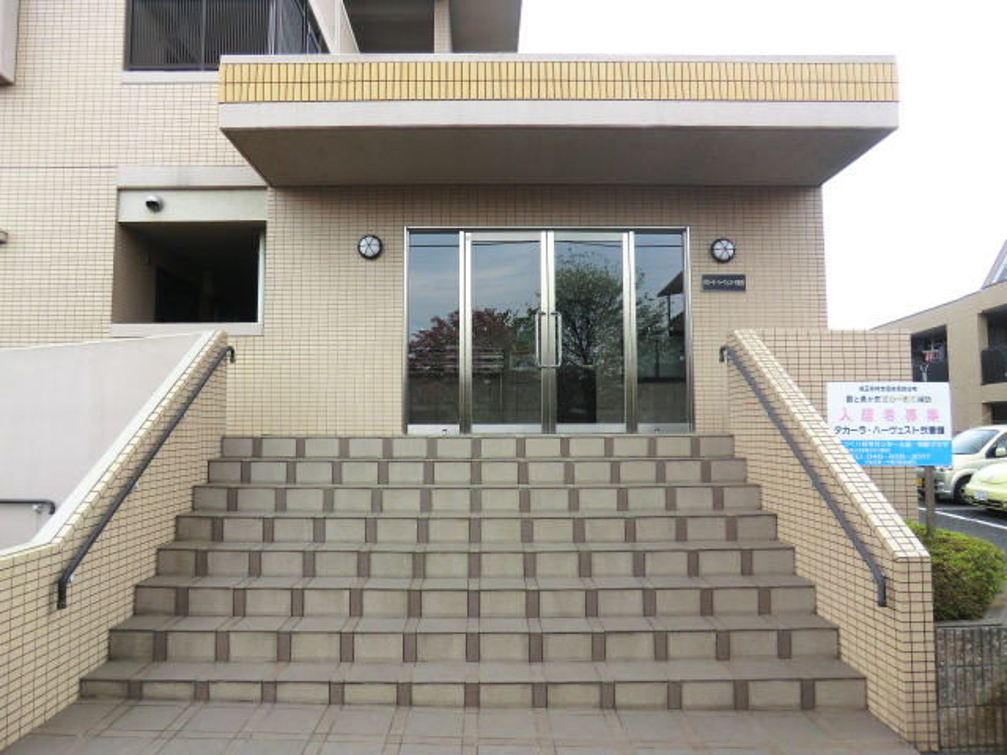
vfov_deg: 56.8
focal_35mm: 24
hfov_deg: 71.6
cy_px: 378
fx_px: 698
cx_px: 504
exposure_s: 1/160
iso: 80
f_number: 3.2
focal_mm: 4.3
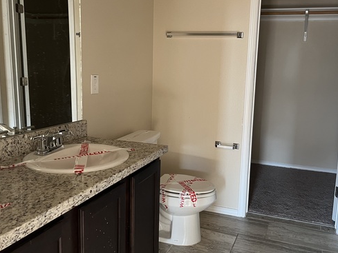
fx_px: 332
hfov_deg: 53.8
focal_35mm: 34
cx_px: 190
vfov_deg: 41.7
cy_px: 112
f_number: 1.6
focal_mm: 5.1
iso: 250
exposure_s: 1/60
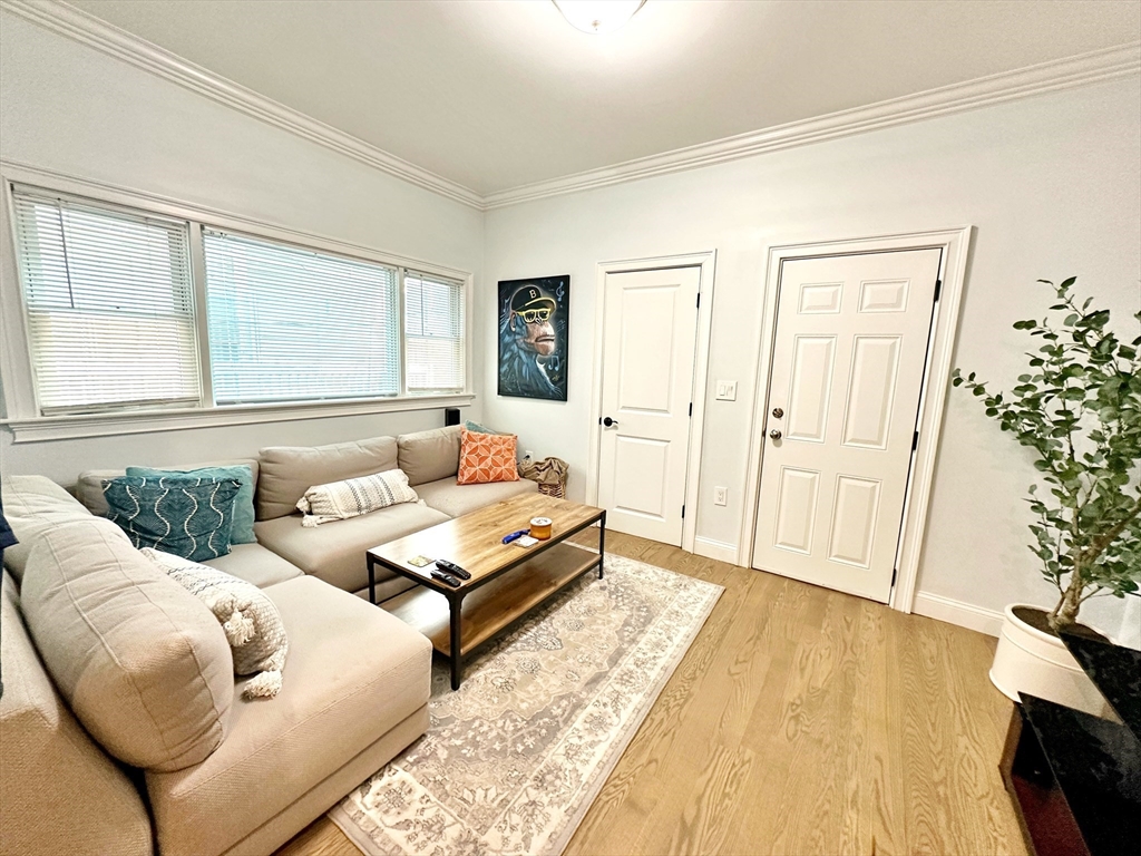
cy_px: 428
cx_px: 570
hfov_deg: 102.1
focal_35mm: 14
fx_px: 461
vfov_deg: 85.7
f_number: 2.2
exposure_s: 1/60
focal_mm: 2.22
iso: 320
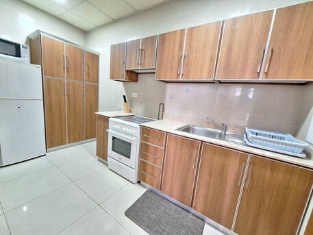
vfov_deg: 89.9
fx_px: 118
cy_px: 118
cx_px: 156
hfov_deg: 106.2
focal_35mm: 13
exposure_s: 1/25
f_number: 2.2
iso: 320
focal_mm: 1.74
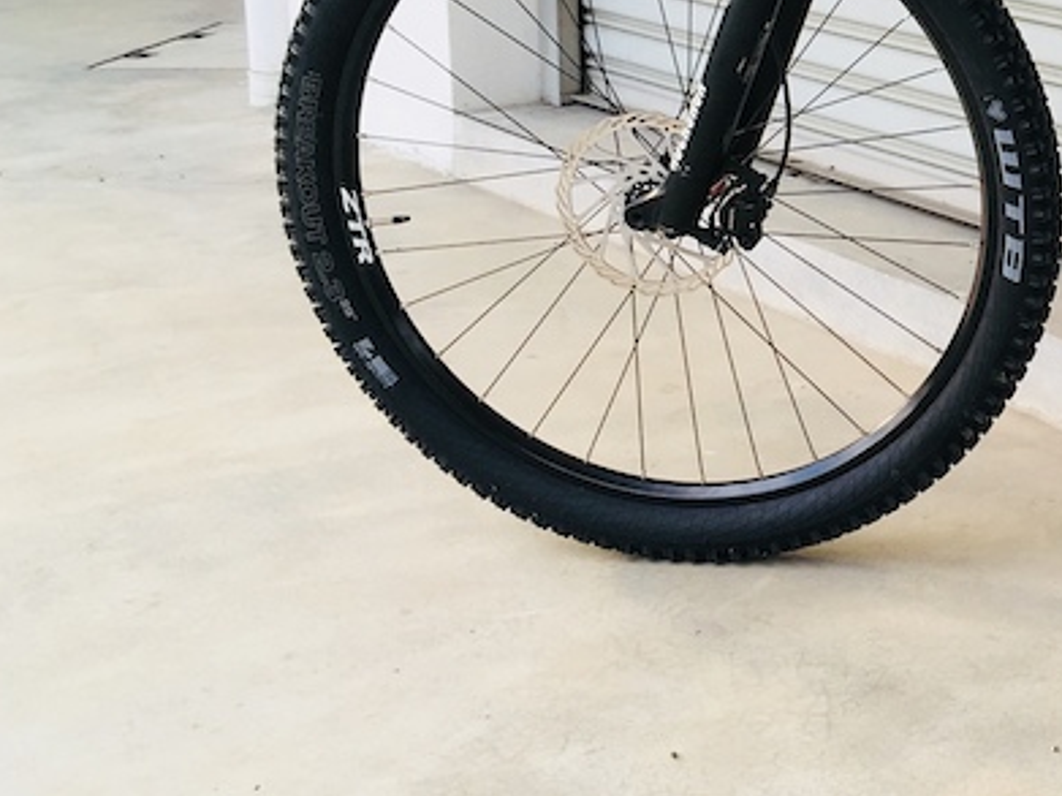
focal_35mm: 76
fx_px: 2331
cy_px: -27
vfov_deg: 18.8
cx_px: 1274
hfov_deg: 23.5
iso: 25
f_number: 2.2
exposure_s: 1/106
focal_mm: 4.15
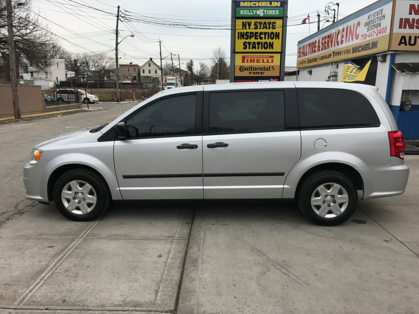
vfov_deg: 49.7
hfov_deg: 63.4
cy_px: 157
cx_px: 210
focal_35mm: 28
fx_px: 339
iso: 20
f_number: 1.8
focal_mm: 3.99
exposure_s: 1/929
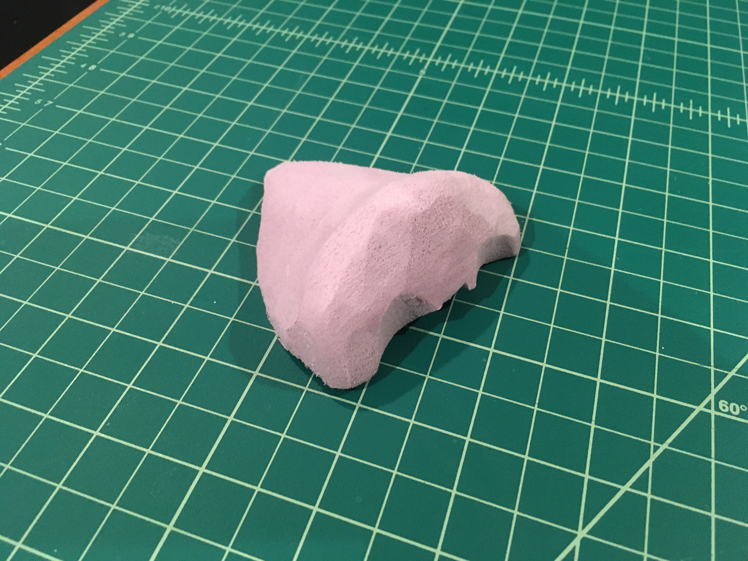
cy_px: 280
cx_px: 374
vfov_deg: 48.2
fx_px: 627
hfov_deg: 61.7
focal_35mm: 29
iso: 200
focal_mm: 4.15
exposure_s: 1/15
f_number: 2.2
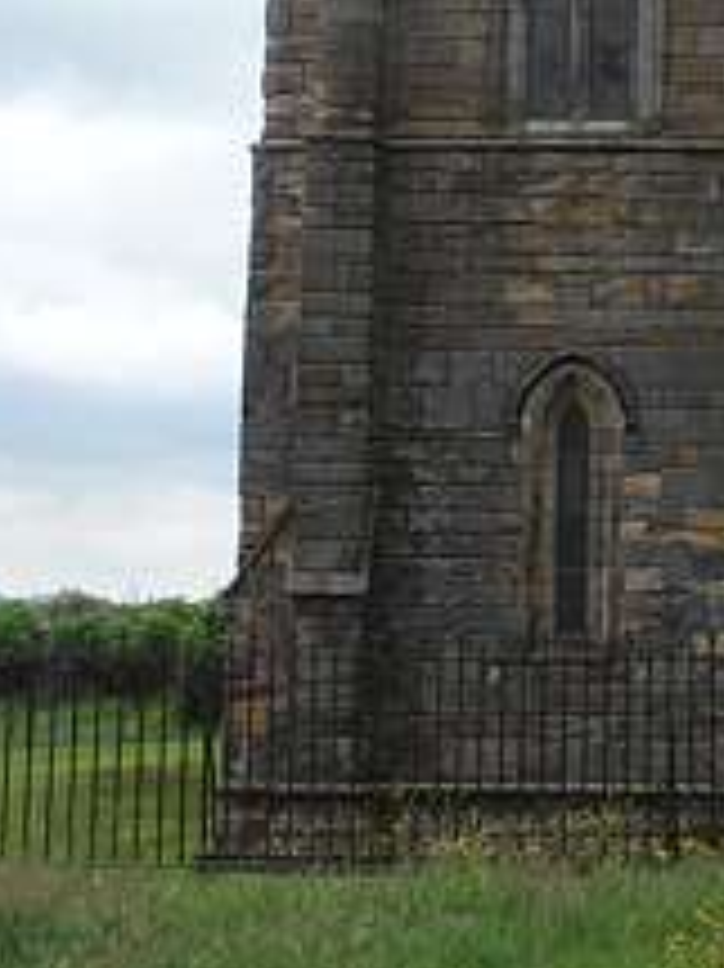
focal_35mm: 131
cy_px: -81
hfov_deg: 11.2
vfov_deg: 14.7
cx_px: 769
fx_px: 3657
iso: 80
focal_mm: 7.87
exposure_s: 1/320
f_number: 4.2
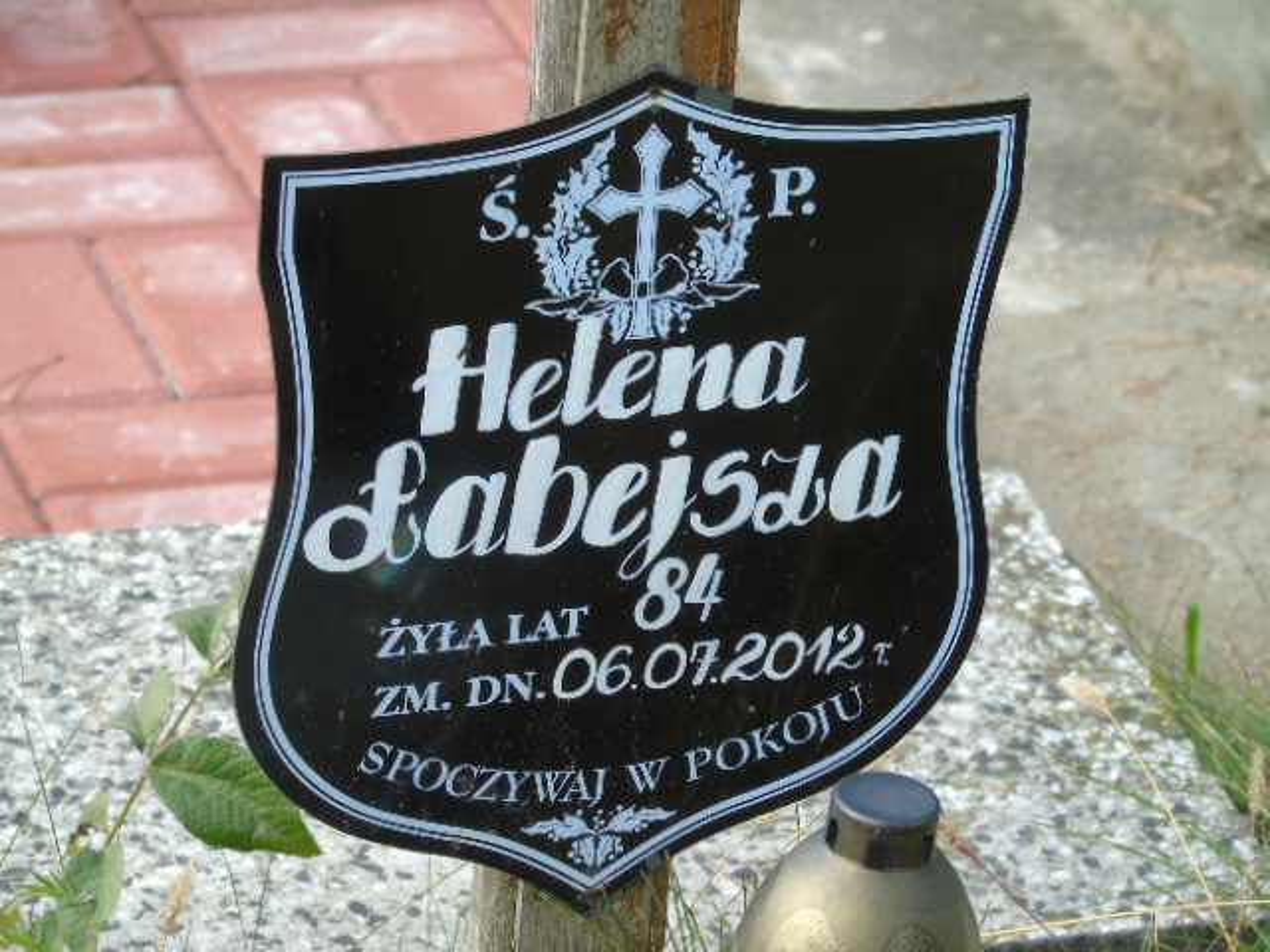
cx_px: 635
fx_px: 7778
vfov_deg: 7.0
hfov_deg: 9.3
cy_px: 476
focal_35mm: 212
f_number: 4.7
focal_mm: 38
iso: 100
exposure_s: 1/125
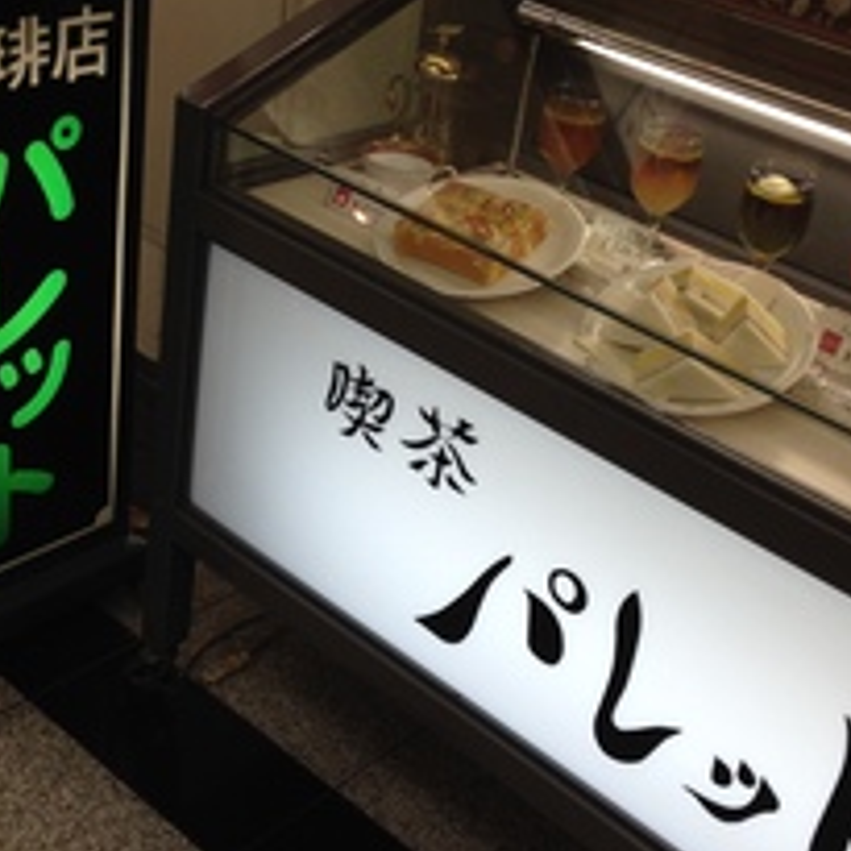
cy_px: 386
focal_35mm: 57
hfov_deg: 30.0
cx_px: 394
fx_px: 1585
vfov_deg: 30.0
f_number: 2.4
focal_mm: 4.12
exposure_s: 1/60
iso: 50
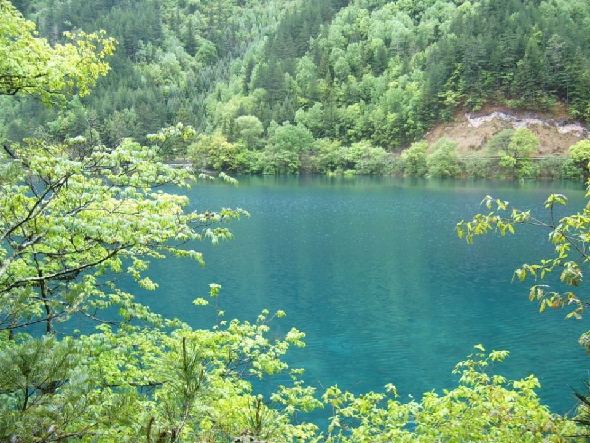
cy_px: 222
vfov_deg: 38.7
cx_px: 295
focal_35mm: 37
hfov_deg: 50.1
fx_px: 631
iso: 63
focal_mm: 6.2
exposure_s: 1/60
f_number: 2.9
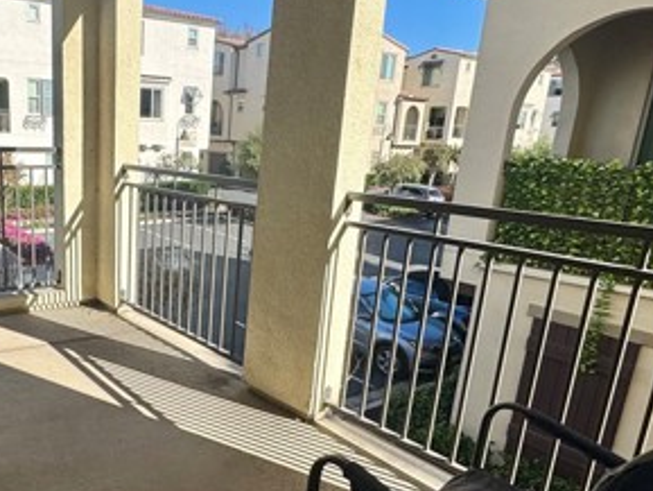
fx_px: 585
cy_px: 294
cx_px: 145
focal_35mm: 31
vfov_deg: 45.2
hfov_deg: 54.9
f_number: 2.2
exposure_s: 1/1536
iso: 50
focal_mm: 2.22
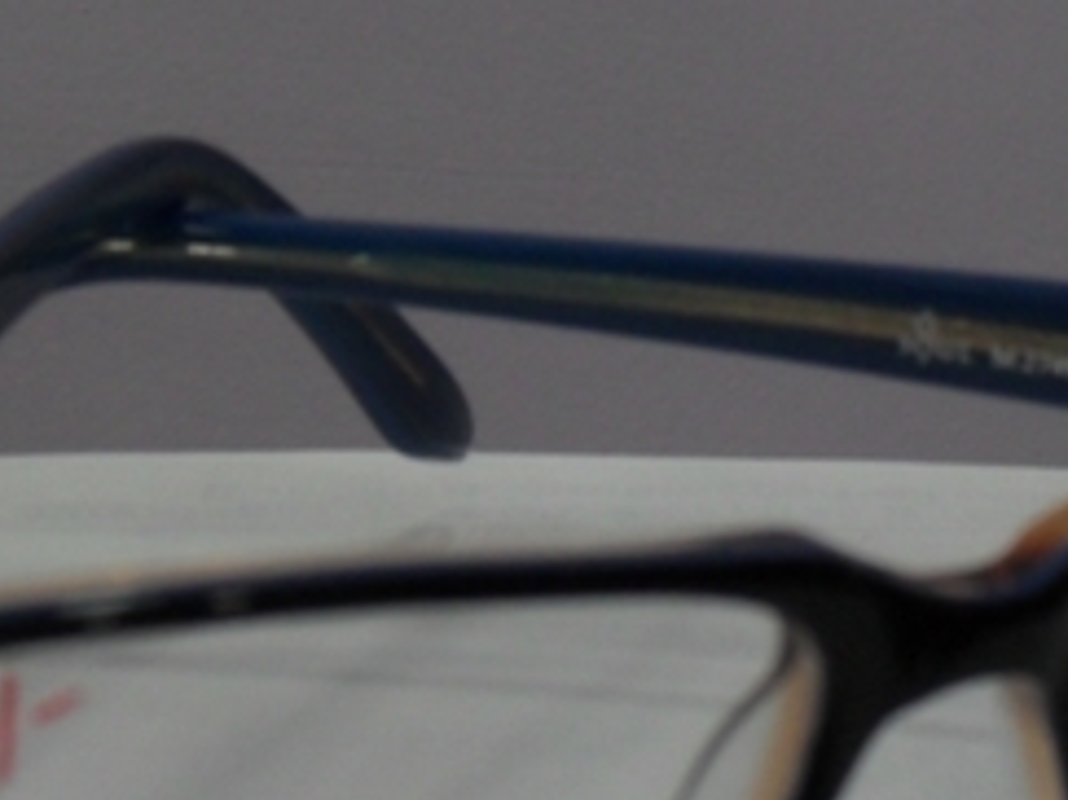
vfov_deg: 7.1
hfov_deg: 9.5
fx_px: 6414
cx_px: 672
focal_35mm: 208
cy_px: 752
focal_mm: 13.5
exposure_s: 1/60
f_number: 4
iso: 120
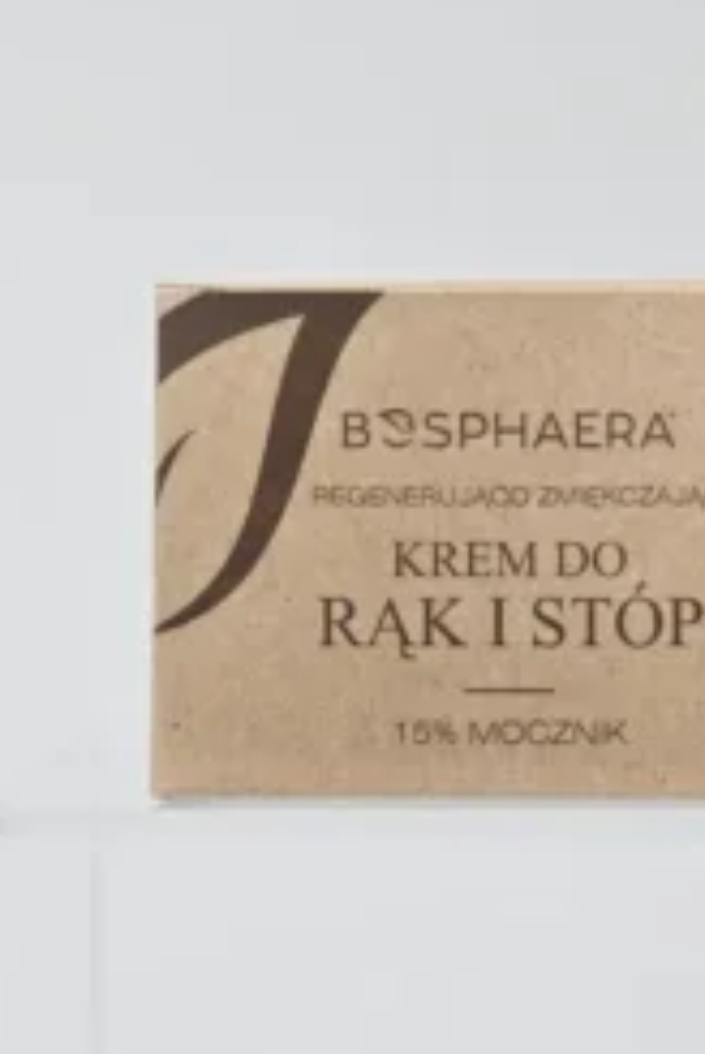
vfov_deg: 20.6
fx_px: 2900
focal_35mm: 99
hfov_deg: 13.8
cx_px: 529
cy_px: 426
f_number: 6.3
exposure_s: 1/125
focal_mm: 36
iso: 320
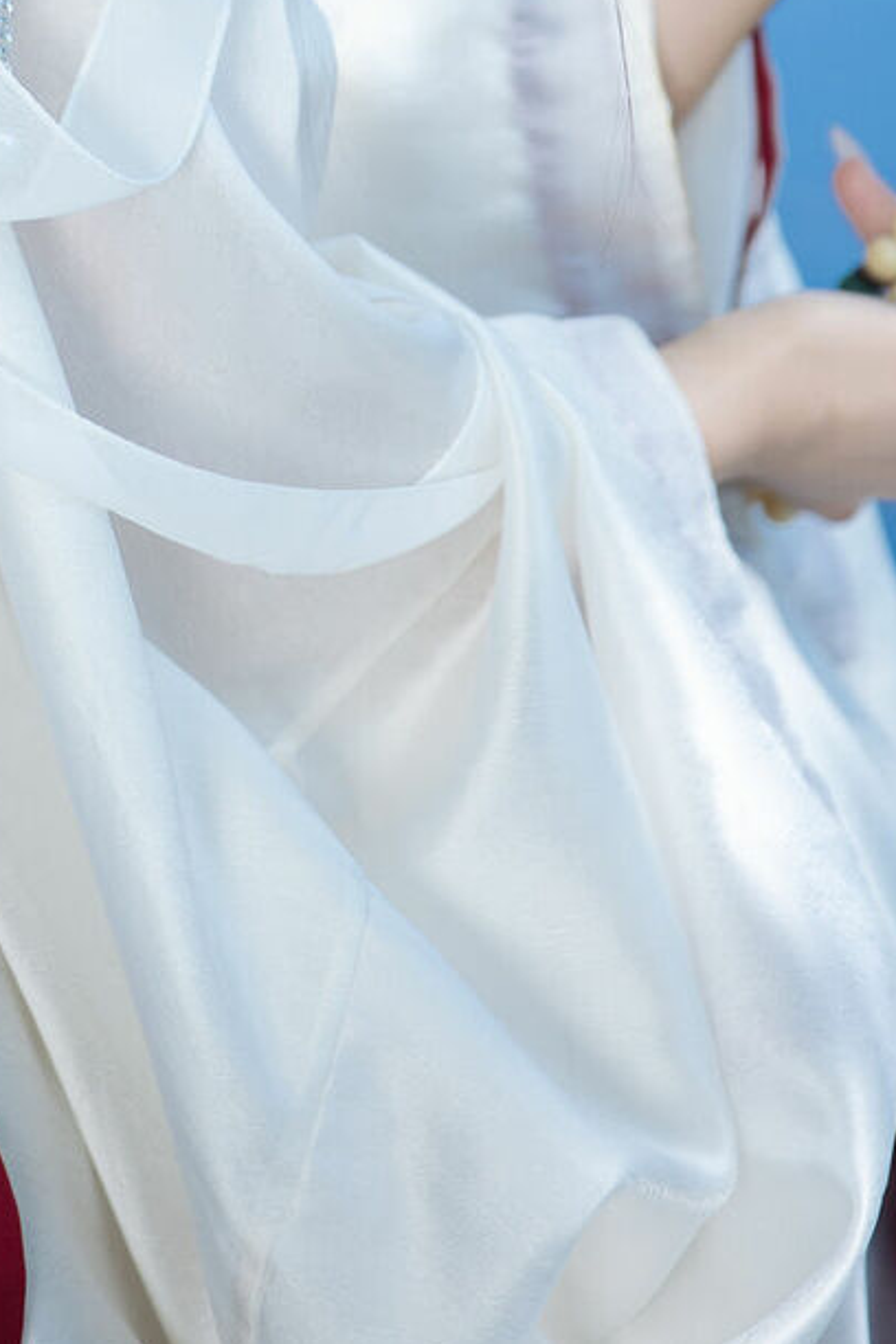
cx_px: 277
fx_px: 19225
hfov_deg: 2.7
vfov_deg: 4.0
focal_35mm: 515
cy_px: -374
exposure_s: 1/1000
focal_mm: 200
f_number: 2.8
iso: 100
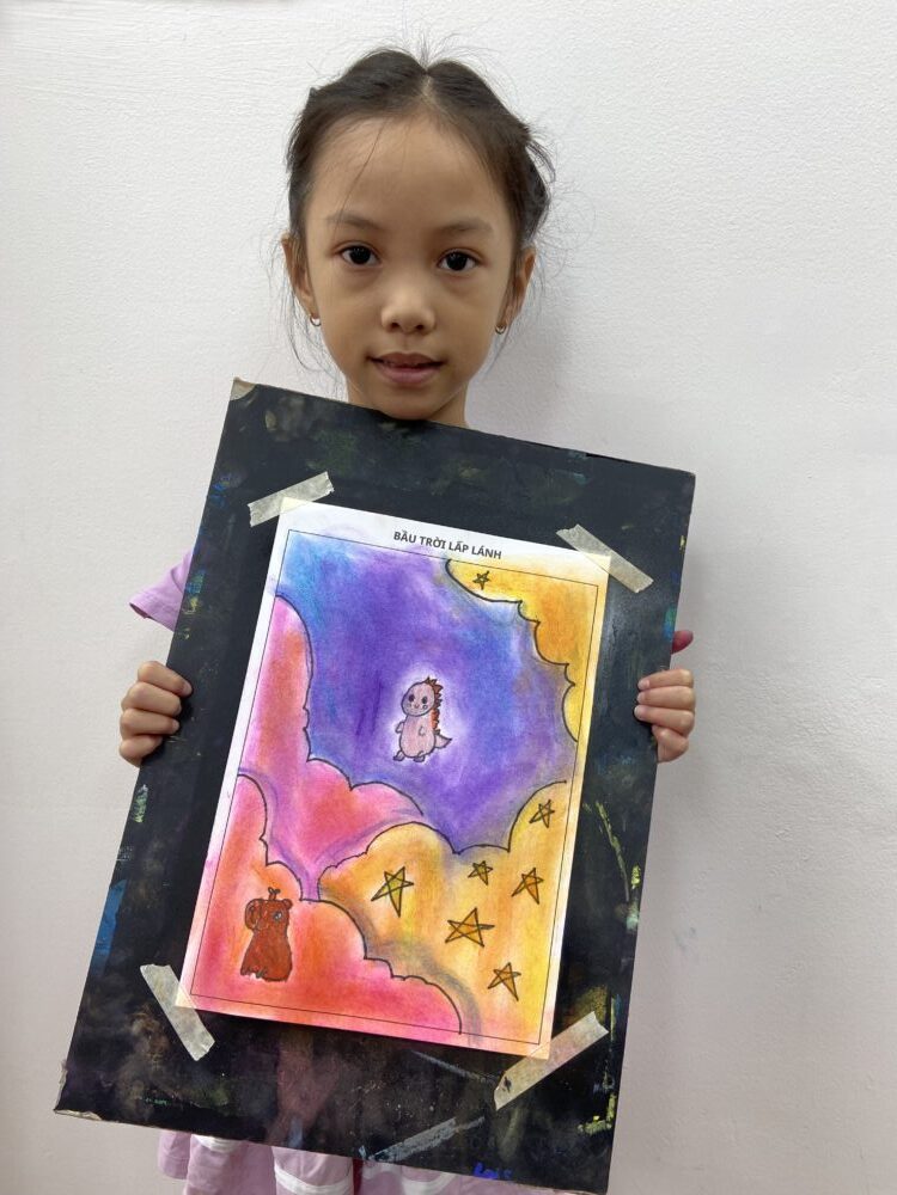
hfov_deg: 53.1
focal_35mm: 26
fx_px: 898
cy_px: 598
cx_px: 448
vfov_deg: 67.3
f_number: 1.8
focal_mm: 4.25
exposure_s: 1/100
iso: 40
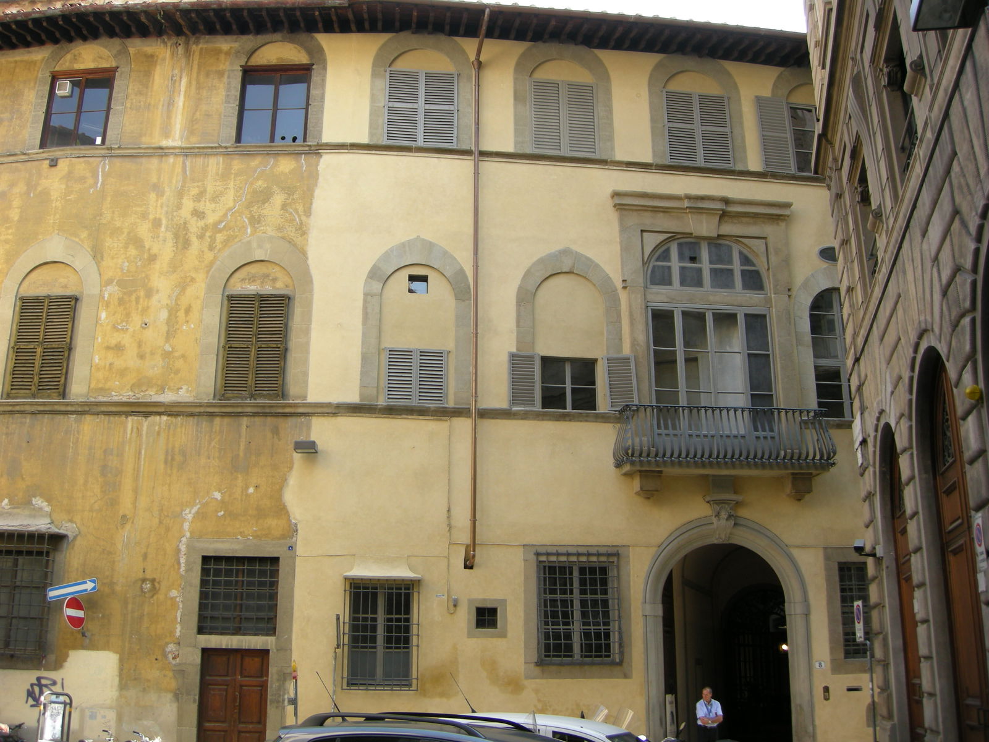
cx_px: 494
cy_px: 371
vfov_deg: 39.7
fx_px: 1029
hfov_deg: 51.4
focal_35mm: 36
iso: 64
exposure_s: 1/69.7
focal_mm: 7.5
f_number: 3.4
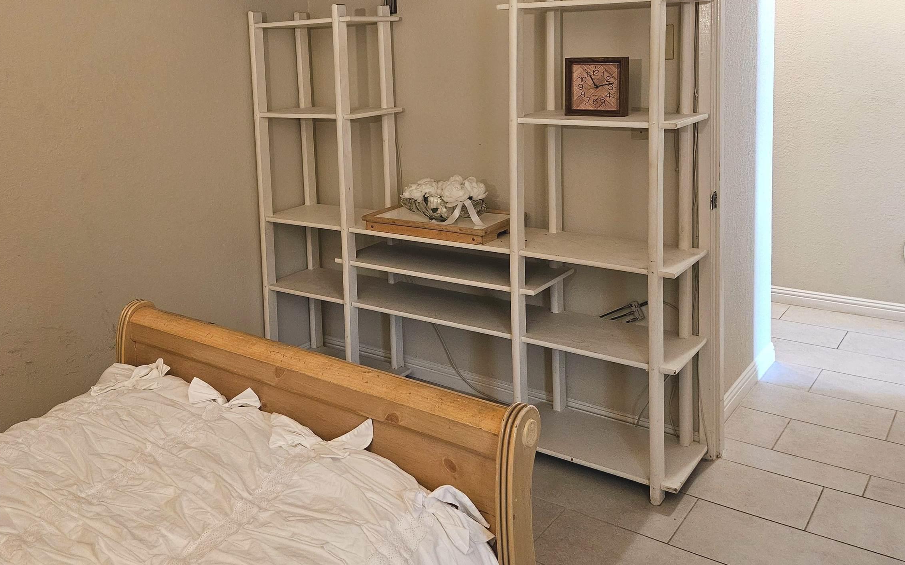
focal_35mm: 33
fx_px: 814
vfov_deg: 37.3
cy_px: 138
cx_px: 358
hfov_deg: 57.7
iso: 500
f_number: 1.8
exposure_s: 1/60
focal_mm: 5.4
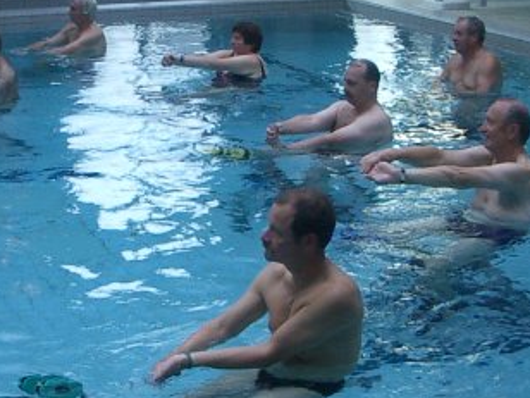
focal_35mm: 91
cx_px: 184
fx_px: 1393
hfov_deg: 21.5
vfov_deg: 16.2
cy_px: 202
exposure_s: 1/80
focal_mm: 5.8
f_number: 2.6
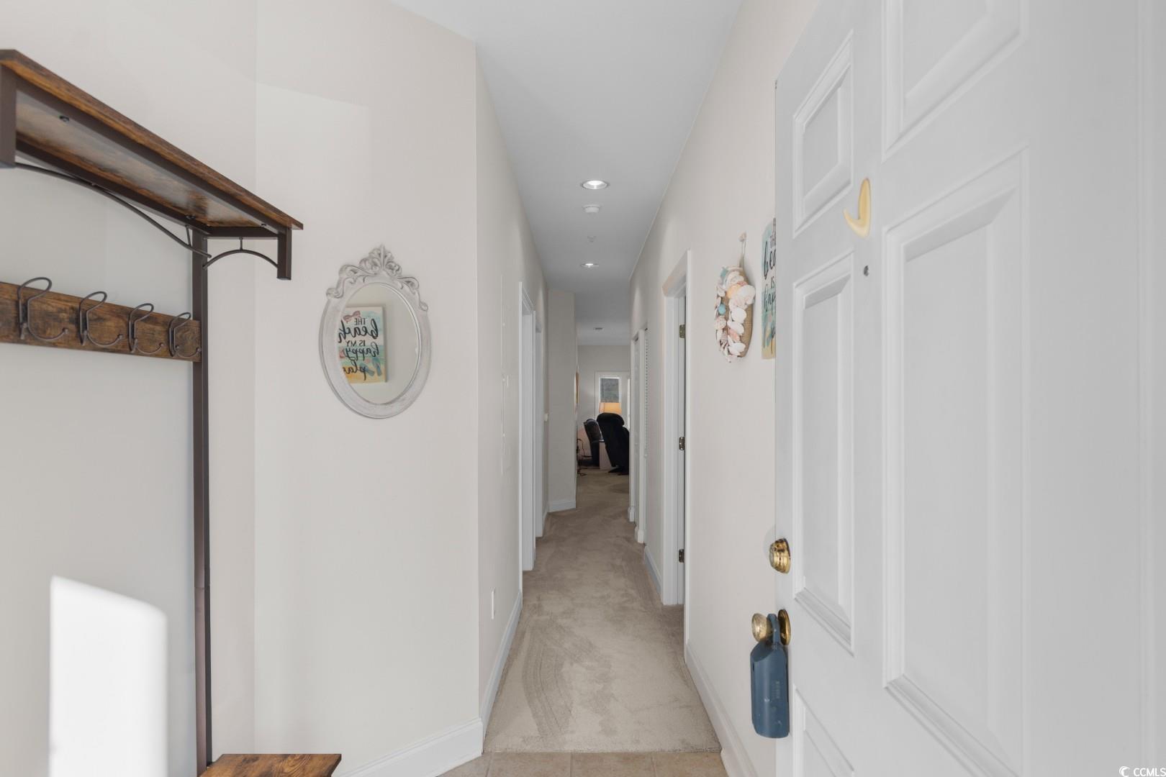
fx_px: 615
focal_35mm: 19
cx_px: 583
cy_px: 388
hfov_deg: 86.9
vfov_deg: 64.6
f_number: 5.6
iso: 100
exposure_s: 1/125
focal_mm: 13
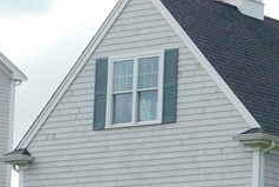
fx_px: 1559
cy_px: 253
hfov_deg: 9.8
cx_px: 461
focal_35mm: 201
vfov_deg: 6.8
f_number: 3.7
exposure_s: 1/1000
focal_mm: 8
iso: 125
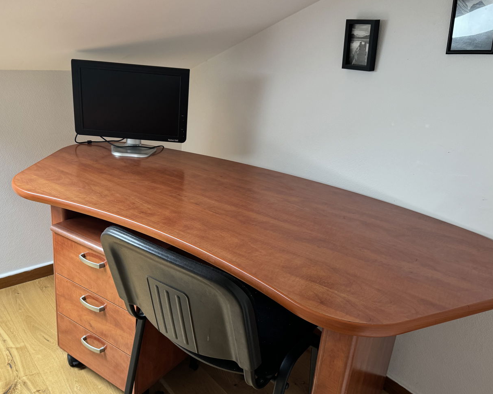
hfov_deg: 57.0
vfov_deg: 47.1
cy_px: 205
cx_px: 214
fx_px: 452
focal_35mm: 31
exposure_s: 1/121
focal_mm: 6.76
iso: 160
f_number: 1.78
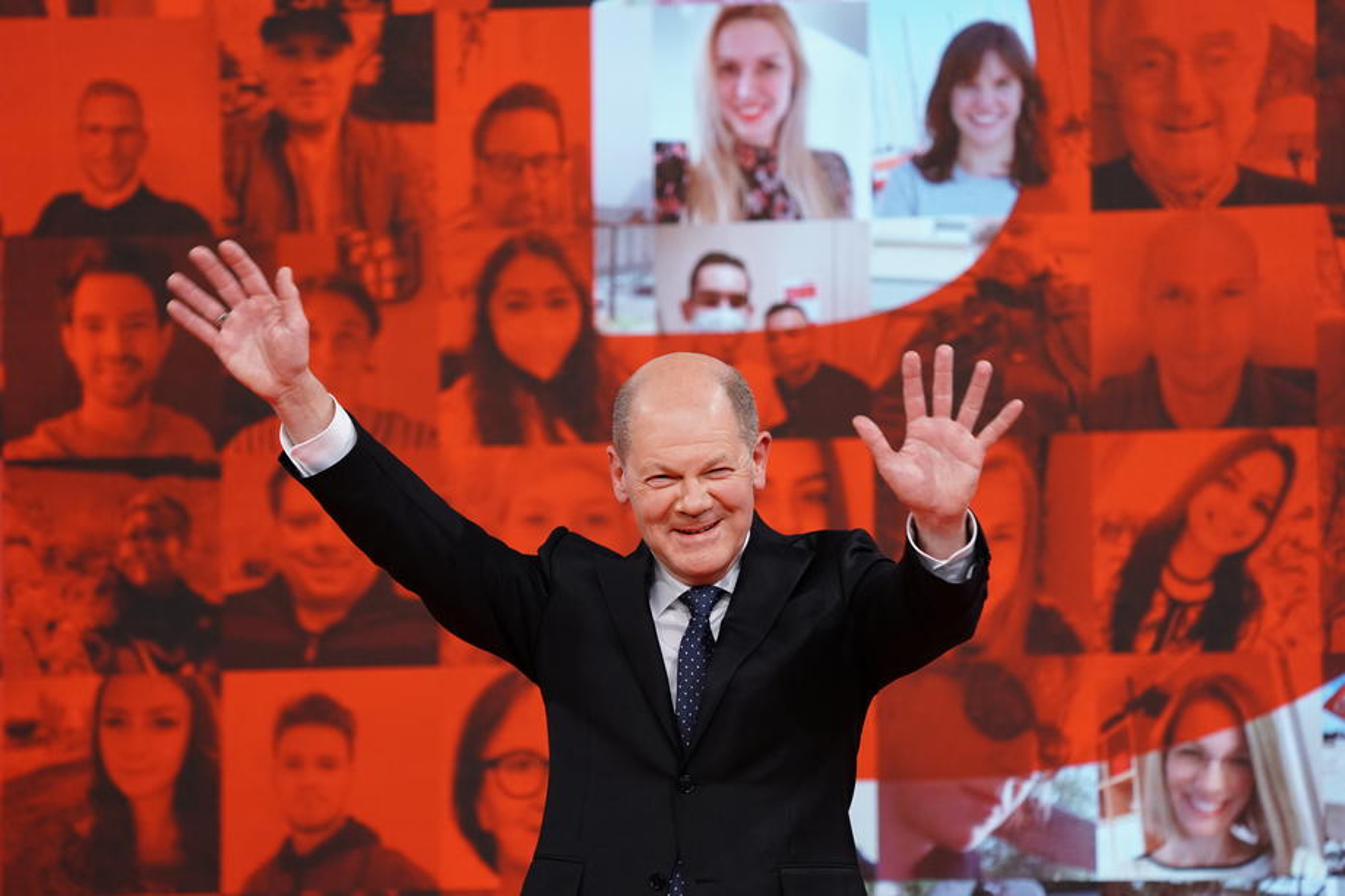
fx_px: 10757
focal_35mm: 288
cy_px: 448
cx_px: 672
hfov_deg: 7.2
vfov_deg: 4.8
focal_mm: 288
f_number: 5.6
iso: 2500
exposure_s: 1/200
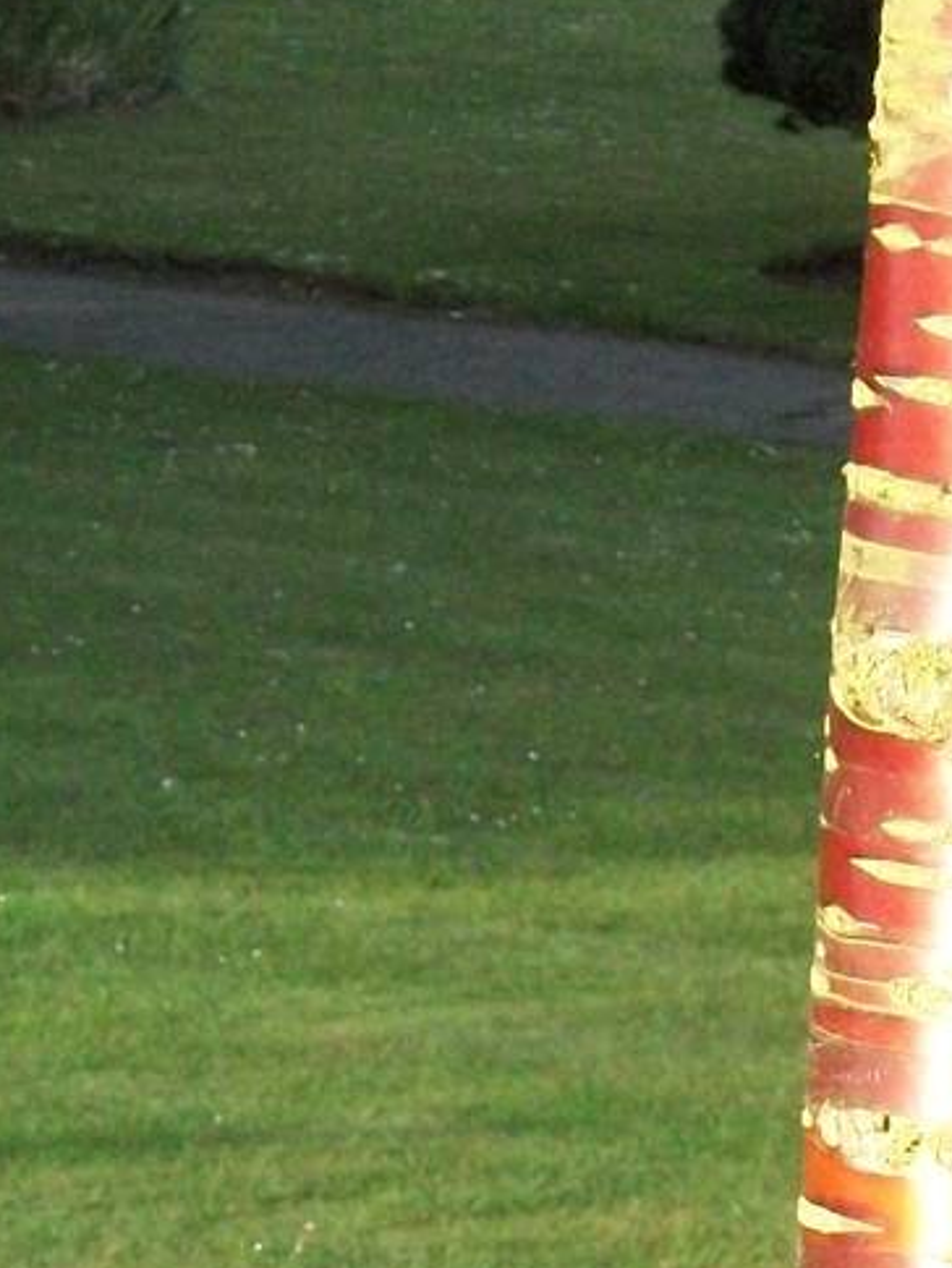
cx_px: 826
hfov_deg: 5.8
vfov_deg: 7.7
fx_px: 9310
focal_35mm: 254
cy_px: 1681
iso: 433
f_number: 4.6
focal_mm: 13.7
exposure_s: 1/500
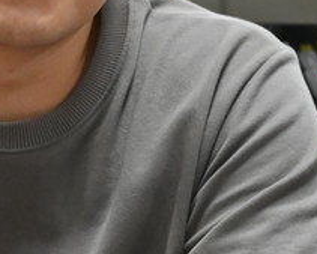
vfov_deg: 8.5
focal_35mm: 182
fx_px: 1708
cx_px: 361
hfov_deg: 10.5
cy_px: 68
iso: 4000
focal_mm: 32
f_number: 6.3
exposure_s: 1/125
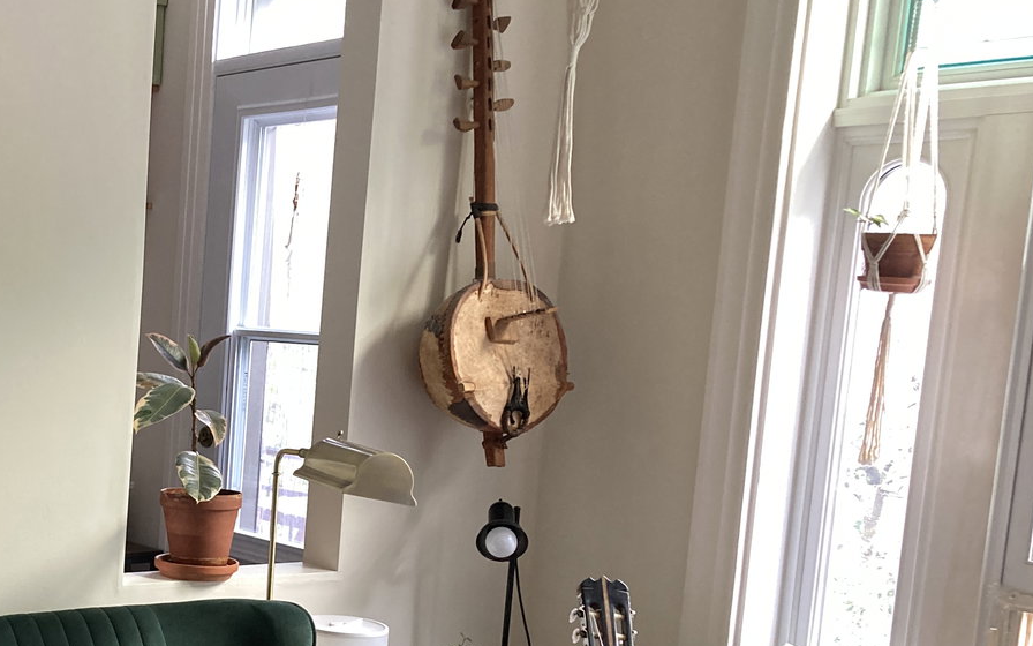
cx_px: 114
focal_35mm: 53
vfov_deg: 24.0
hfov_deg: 36.0
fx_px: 1492
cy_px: 523
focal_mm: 3.99
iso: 200
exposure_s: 1/60
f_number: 1.8
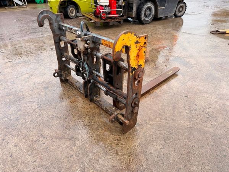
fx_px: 159
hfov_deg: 71.6
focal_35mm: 24
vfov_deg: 56.8
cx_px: 114
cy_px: 86
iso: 80
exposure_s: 1/607
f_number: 1.78
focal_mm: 6.76
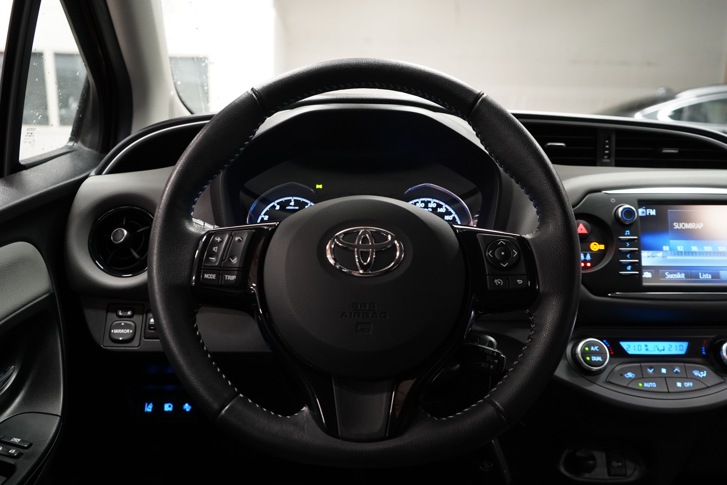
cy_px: 242
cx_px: 364
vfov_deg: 43.6
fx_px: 606
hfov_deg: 61.9
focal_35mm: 30
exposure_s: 1/20
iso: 4000
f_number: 5
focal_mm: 30
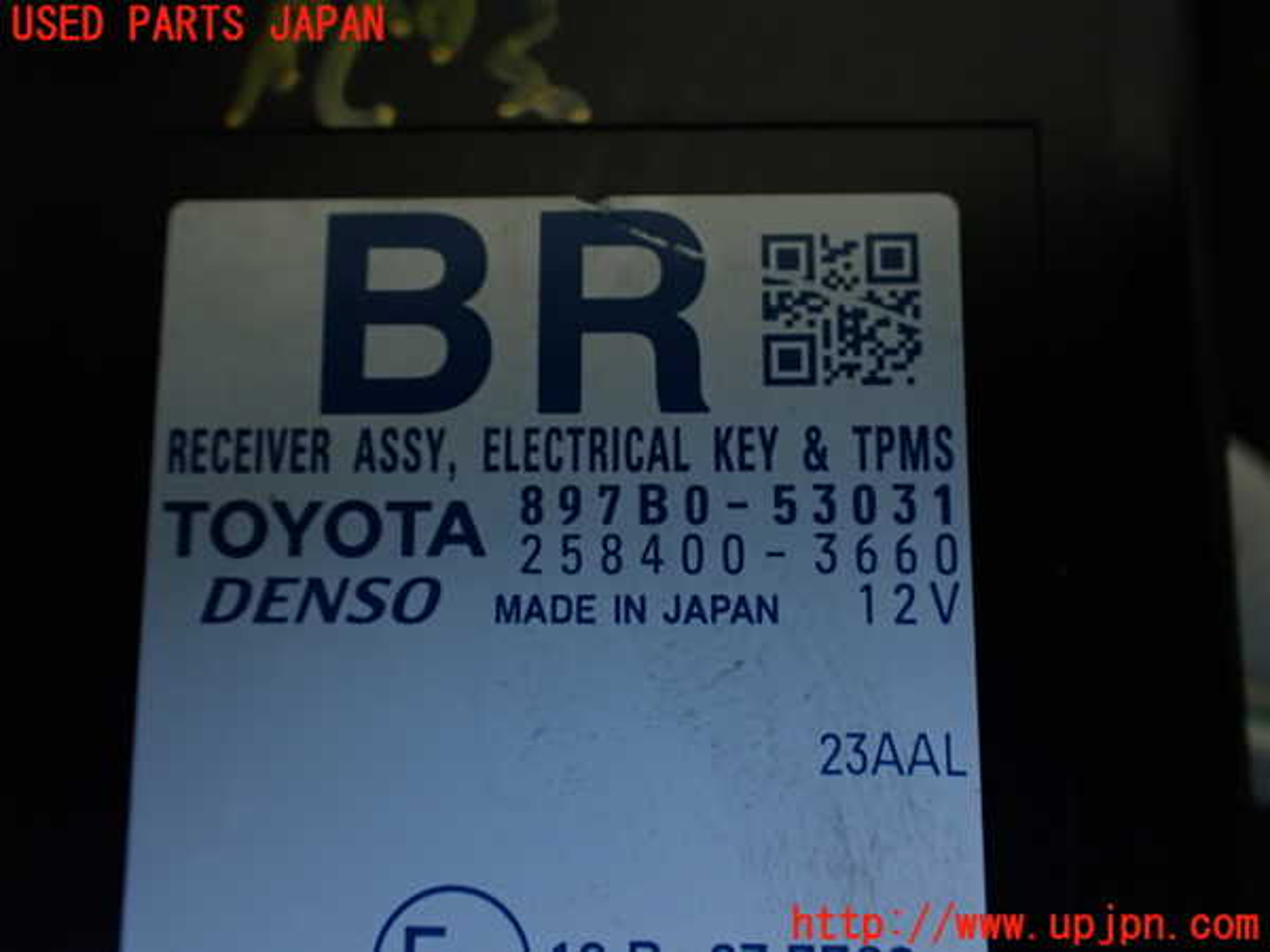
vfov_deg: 46.8
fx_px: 1101
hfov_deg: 60.0
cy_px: 476
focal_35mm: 30
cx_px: 635
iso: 250
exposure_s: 1/125
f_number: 2.3
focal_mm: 5.4
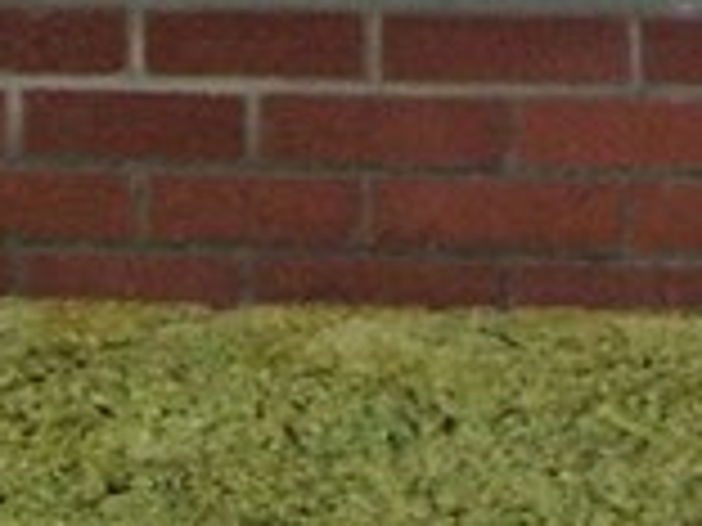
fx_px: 4806
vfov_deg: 5.9
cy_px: -890
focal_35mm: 237
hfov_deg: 8.3
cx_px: 670
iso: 80
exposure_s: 1/60
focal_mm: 6
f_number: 2.7
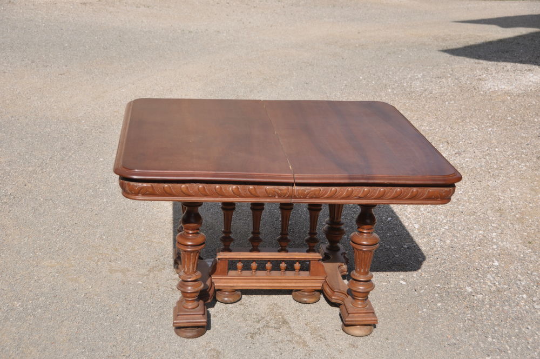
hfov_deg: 36.9
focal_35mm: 54
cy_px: 180
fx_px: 809
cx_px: 270
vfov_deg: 25.0
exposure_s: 1/2000
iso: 200
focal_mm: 36
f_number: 4.2
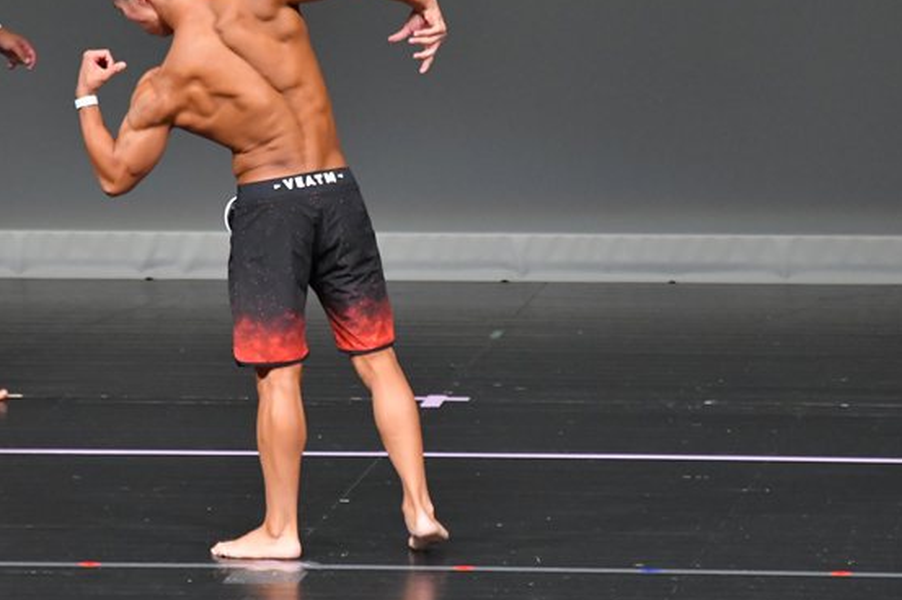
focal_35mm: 526
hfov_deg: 3.9
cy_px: 220
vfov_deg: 2.6
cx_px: 394
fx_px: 13171
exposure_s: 1/400
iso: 5000
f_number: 5.6
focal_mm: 250
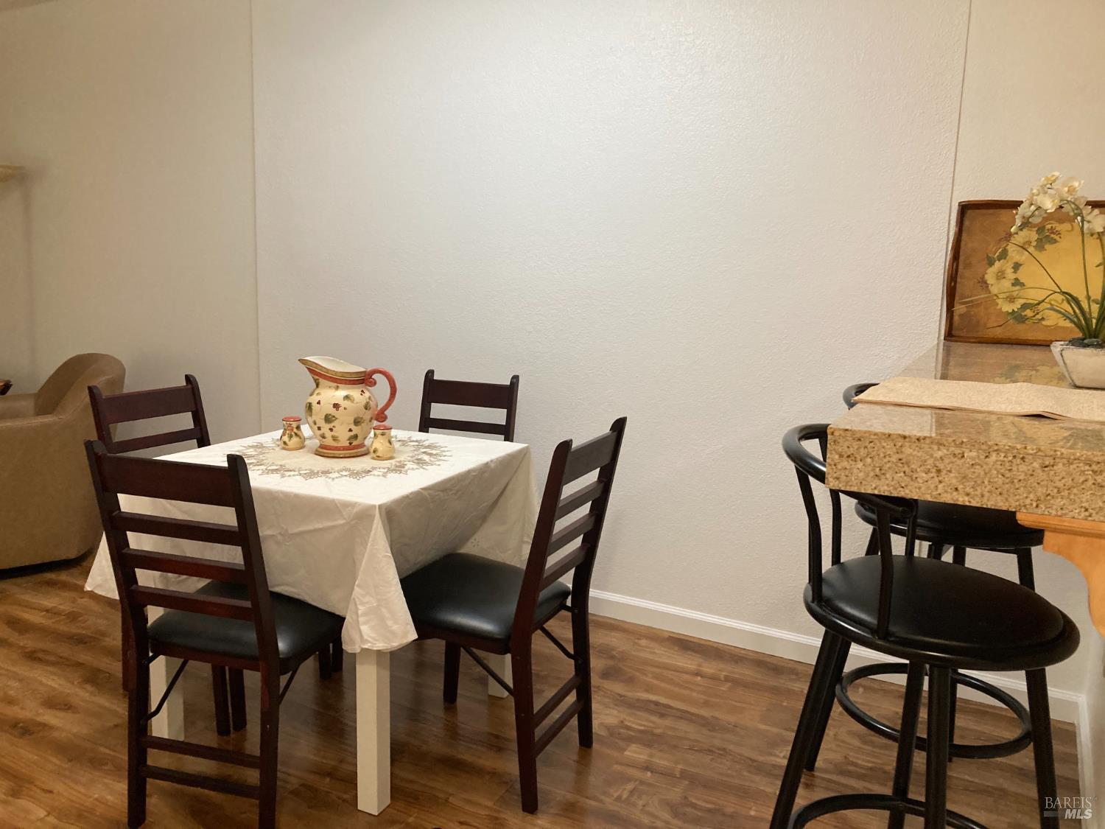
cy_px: 414
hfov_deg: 63.4
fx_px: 894
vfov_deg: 49.7
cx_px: 552
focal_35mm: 28
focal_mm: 3.99
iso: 160
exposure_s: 1/60
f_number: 1.8
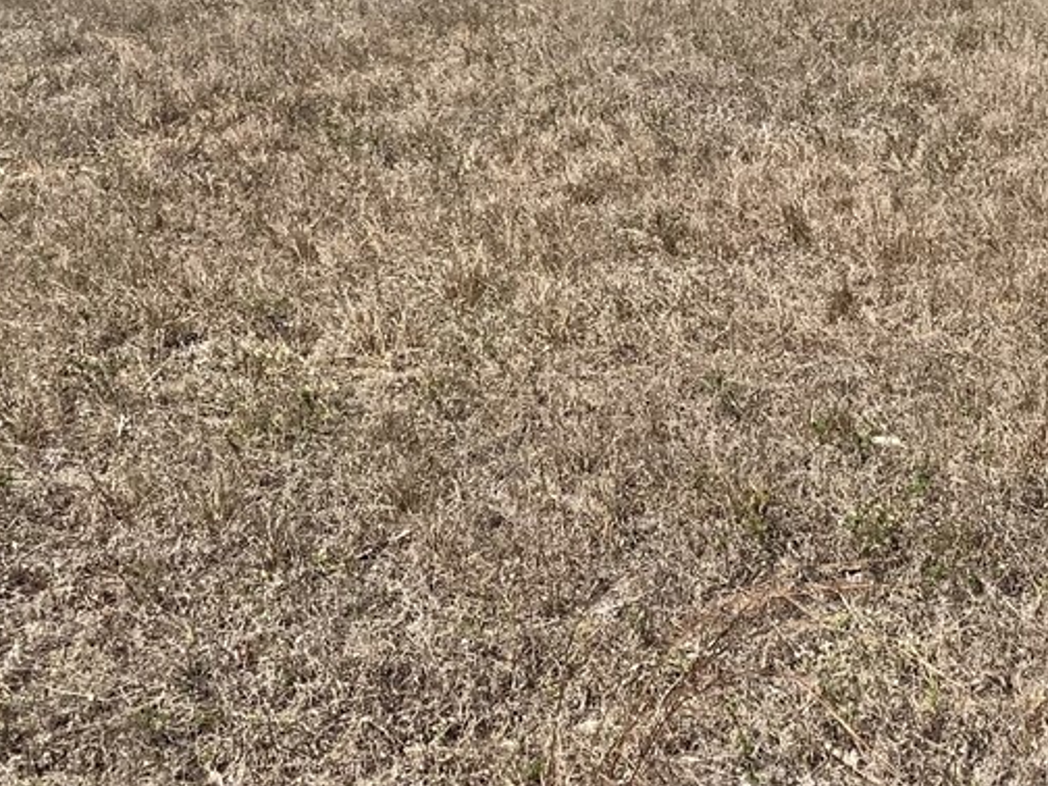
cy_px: 154
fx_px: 1907
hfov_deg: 30.6
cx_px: 670
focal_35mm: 63
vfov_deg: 22.9
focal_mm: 3.3
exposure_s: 1/1381
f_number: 2.4
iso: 25
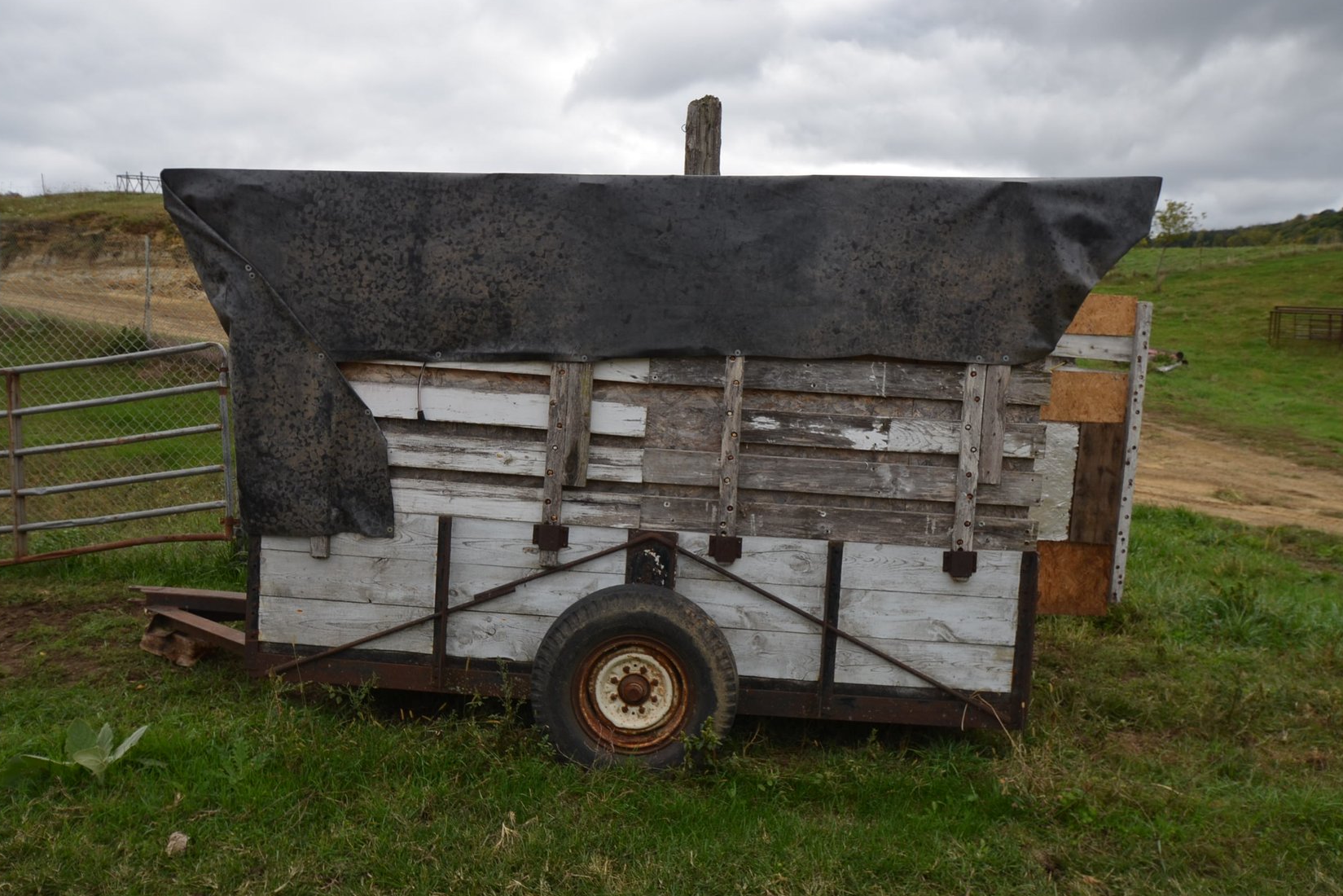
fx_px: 1045
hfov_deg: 65.5
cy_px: 439
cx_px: 674
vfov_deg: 46.4
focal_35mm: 28
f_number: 8
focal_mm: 18
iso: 200
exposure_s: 1/250
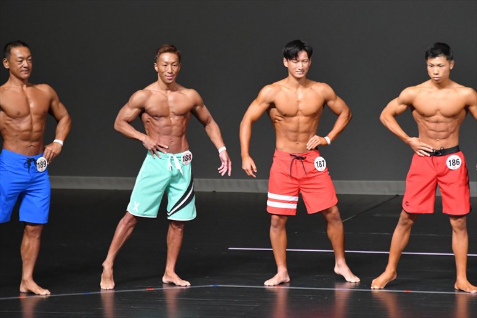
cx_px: 238
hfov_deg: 6.5
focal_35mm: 315
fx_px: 4172
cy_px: 159
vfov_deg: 4.4
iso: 5600
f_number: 5.6
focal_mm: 210
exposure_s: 1/400
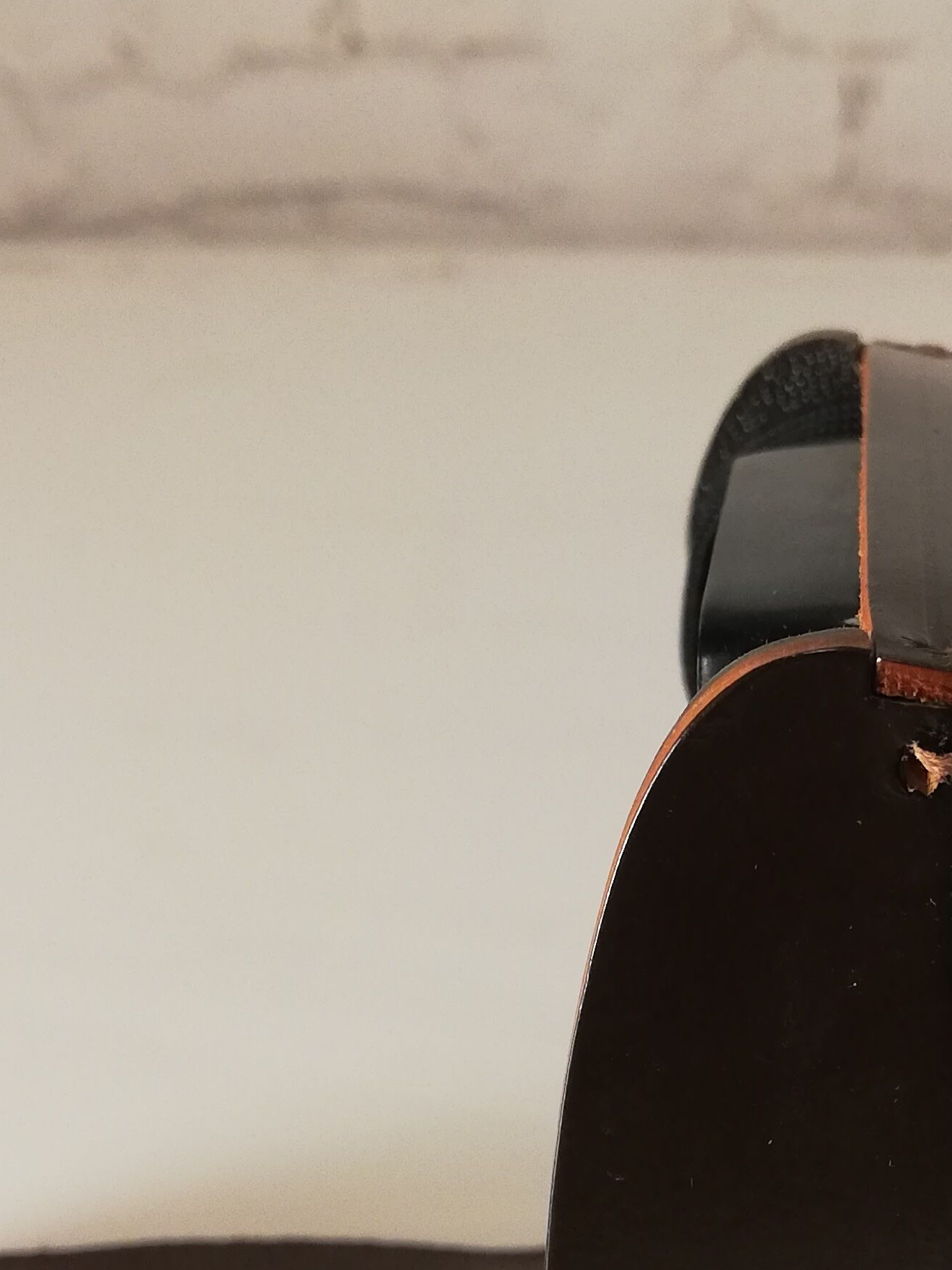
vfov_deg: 28.2
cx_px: 867
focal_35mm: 68
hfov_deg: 21.1
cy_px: 949
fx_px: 2494
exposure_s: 1/50
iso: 200
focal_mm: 3.81
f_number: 2.2
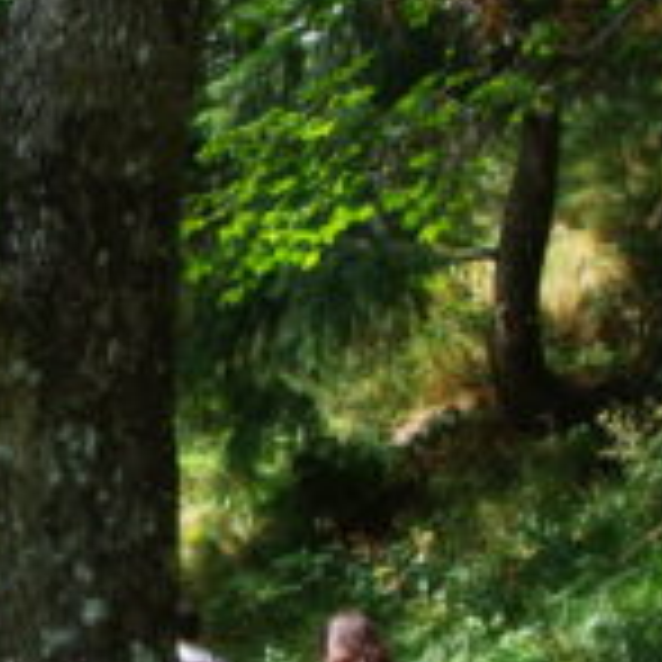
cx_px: -437
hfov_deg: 10.4
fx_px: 3462
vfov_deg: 10.8
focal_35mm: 160
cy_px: 630
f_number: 5.6
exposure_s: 1/60
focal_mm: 30.63
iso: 100
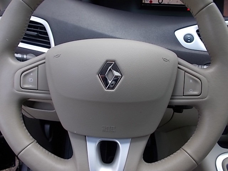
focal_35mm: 26
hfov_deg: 67.3
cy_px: 86
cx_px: 114
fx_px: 171
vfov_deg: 53.1
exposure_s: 1/60
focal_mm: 4.6
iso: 80
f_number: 3.2
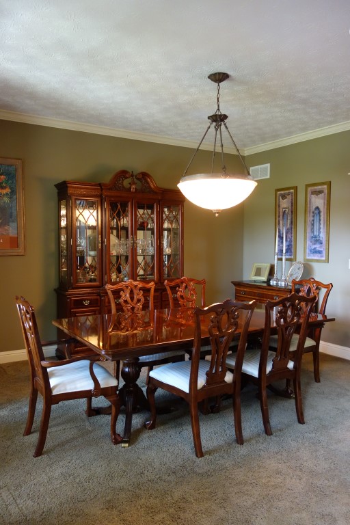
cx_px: 175
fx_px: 408
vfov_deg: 65.5
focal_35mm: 28
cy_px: 262
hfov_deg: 46.4
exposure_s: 1/100
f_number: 1.8
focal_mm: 10.4
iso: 800
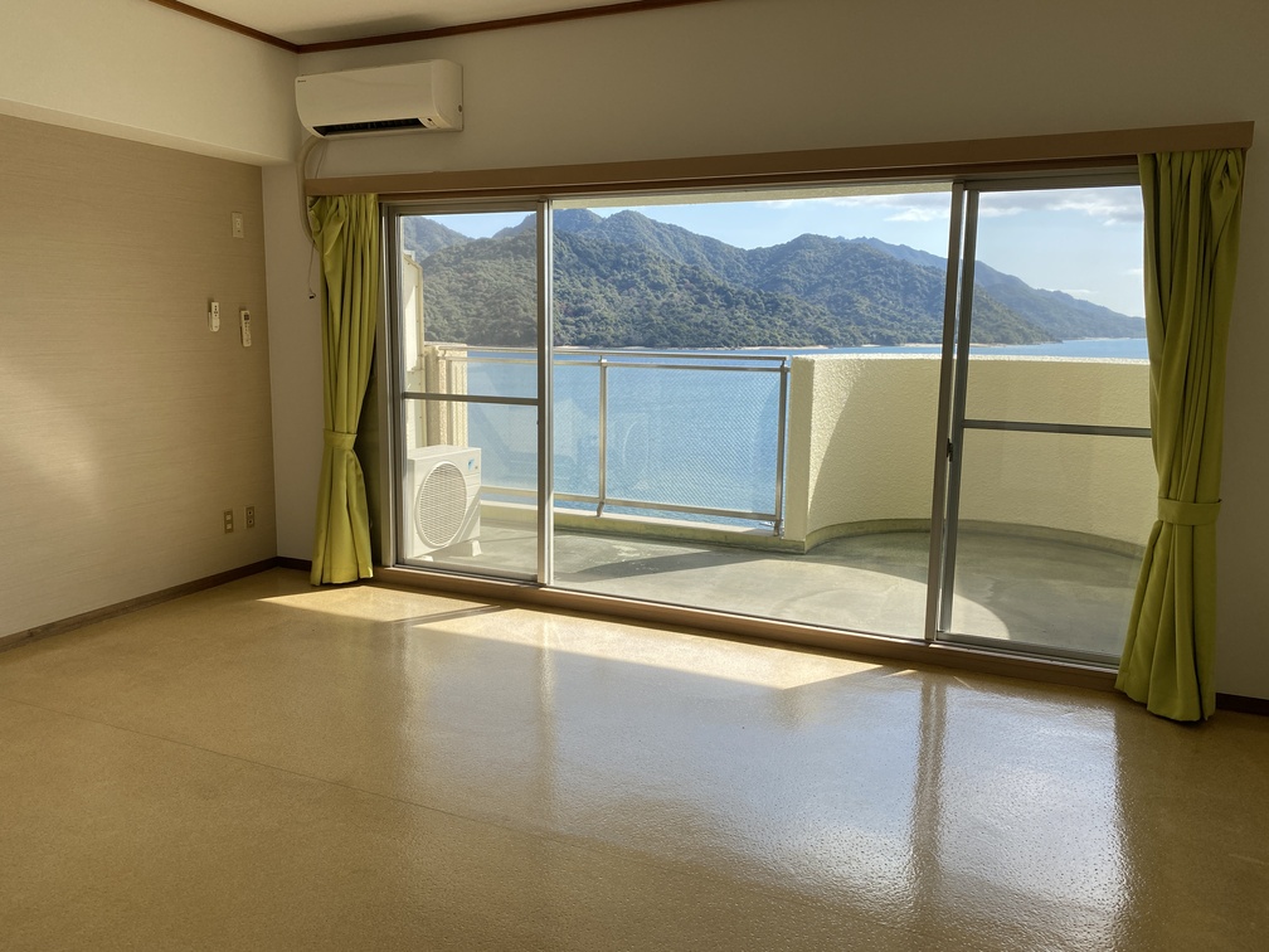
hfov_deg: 67.3
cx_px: 634
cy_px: 476
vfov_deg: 53.1
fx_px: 953
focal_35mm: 26
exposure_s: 1/973
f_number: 1.8
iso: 32
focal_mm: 4.25
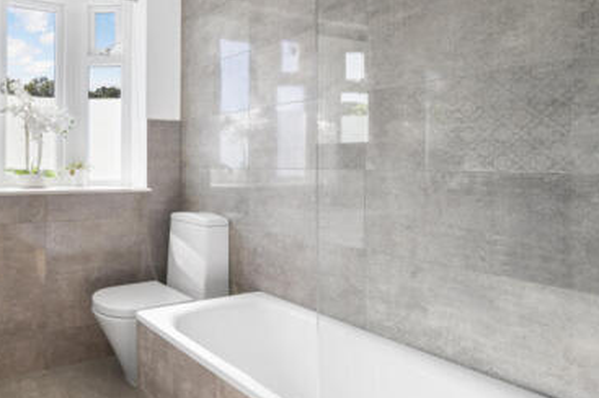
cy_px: 160
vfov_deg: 50.9
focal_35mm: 25
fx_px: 416
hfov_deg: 63.3
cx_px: 95
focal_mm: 14
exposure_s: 1/5
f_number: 16
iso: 200
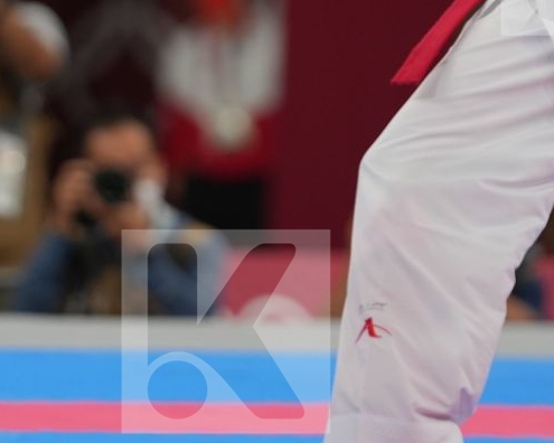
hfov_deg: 2.8
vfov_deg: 2.3
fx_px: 11182
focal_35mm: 682
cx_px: 226
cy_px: -66
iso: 500
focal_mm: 200
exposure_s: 1/1000
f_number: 2.8
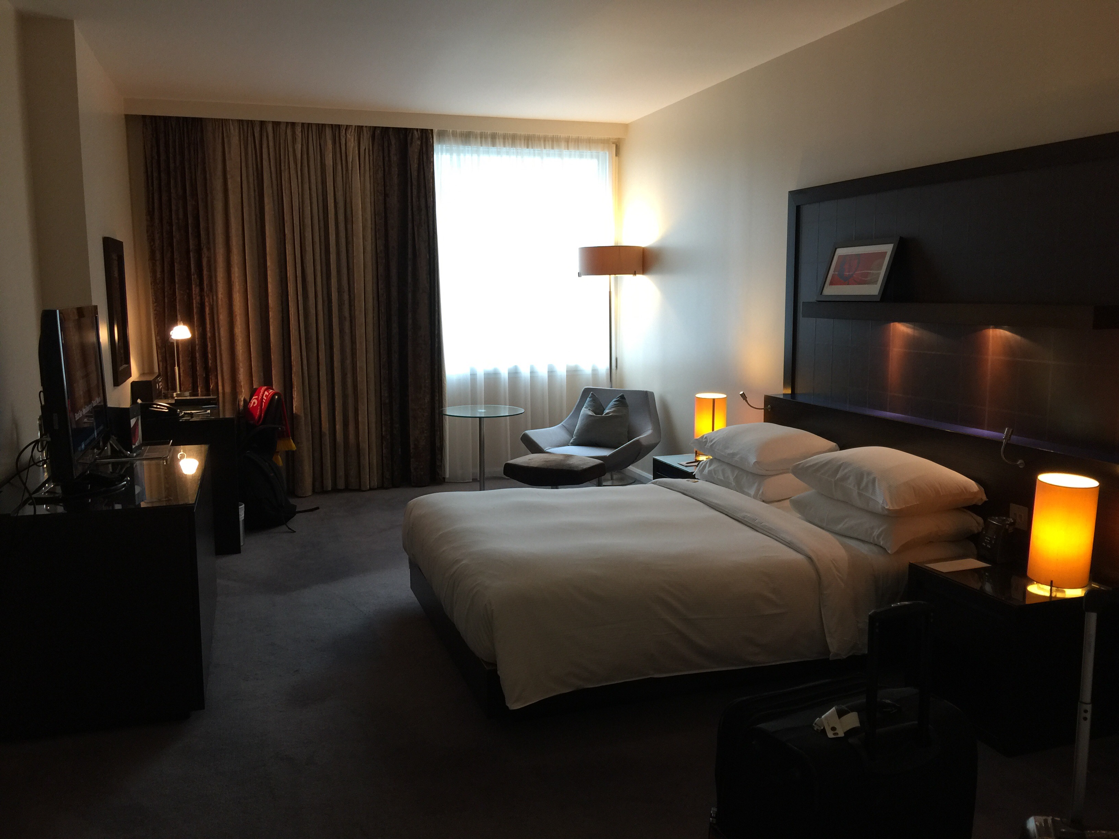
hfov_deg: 61.7
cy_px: 420
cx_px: 560
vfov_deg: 48.2
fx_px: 937
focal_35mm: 29
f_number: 2.2
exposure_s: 1/17
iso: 64
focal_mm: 4.15
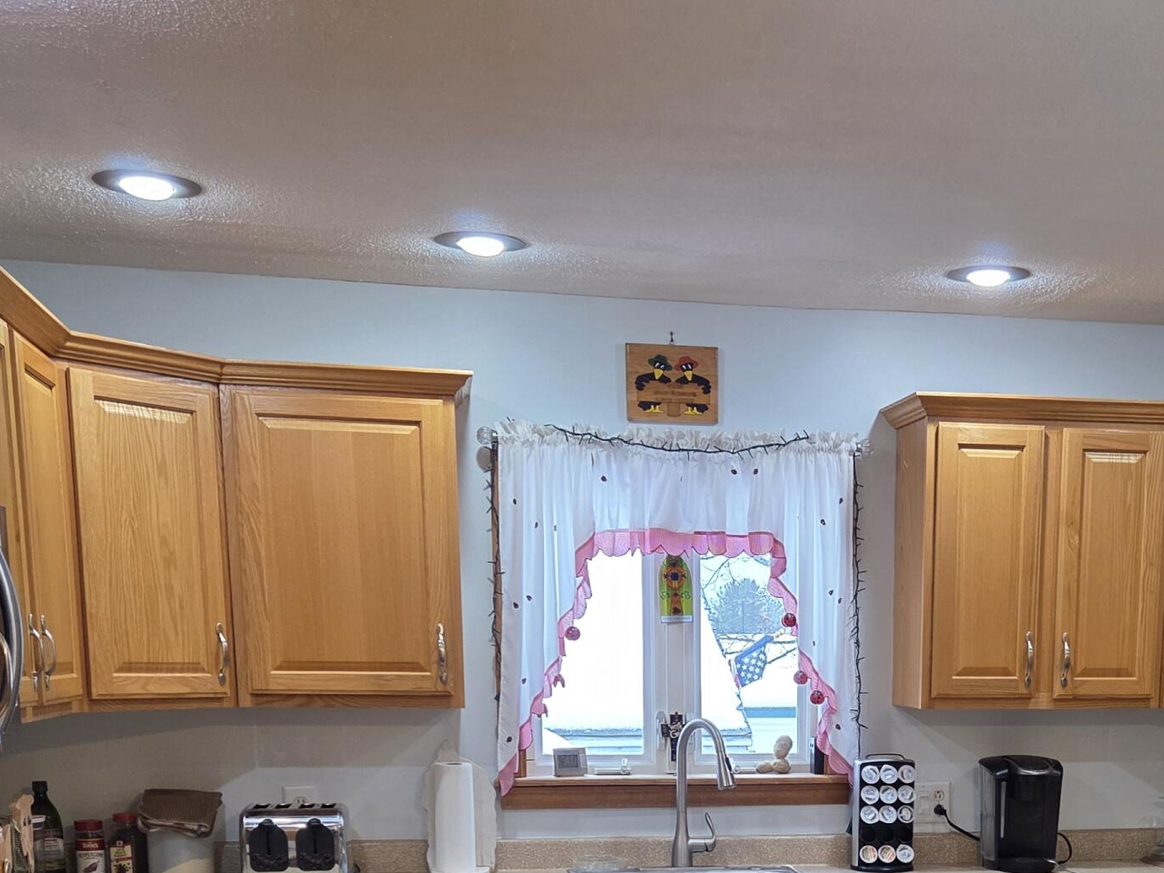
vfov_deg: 26.9
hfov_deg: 37.6
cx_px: 822
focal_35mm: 50
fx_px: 1681
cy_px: 942
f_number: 1.8
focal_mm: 5.4
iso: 160
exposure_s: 1/120
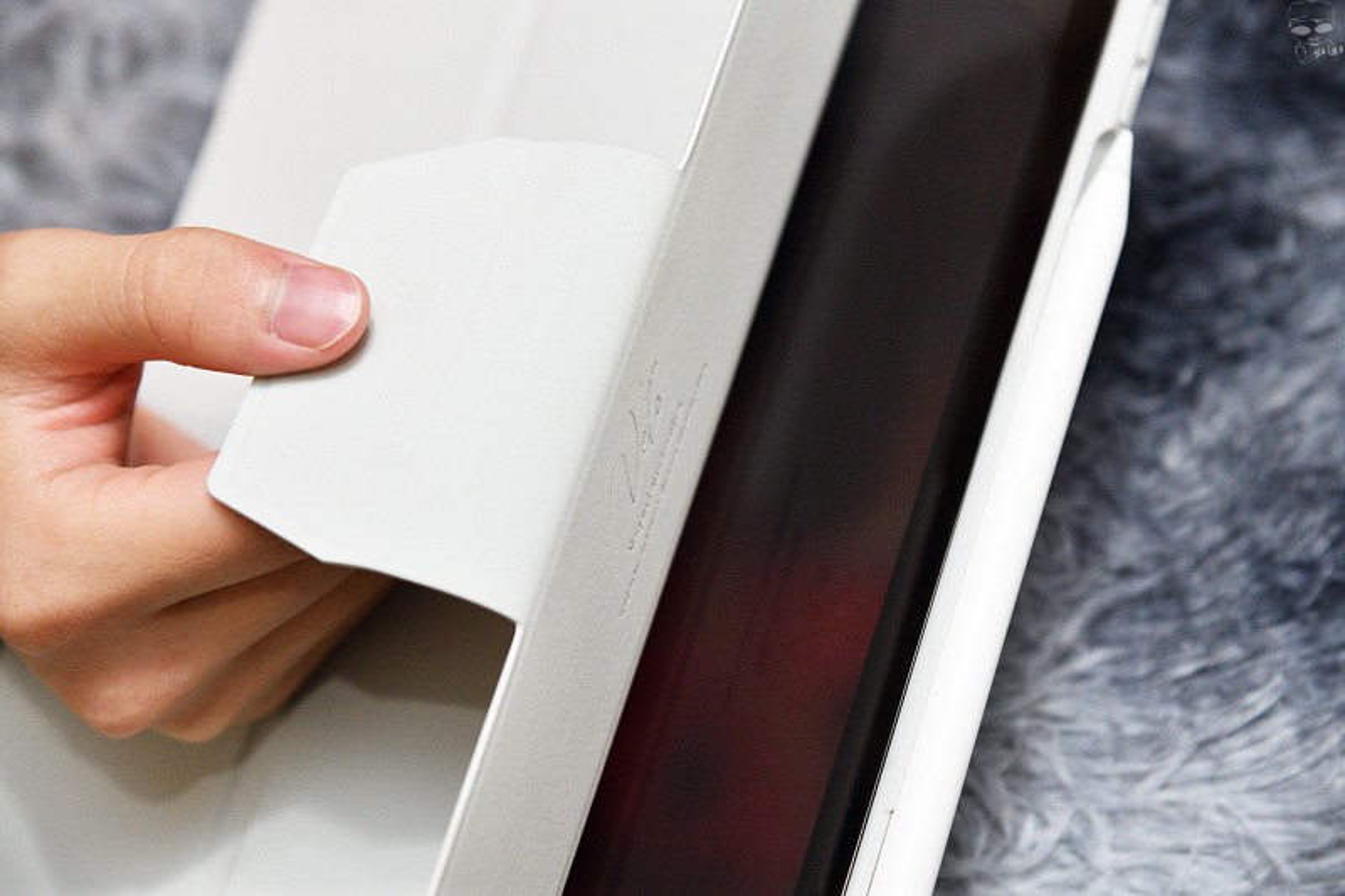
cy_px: 448
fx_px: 3922
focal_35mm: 105
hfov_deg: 19.5
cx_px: 672
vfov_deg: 13.0
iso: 2000
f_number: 5.6
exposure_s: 1/160
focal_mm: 105
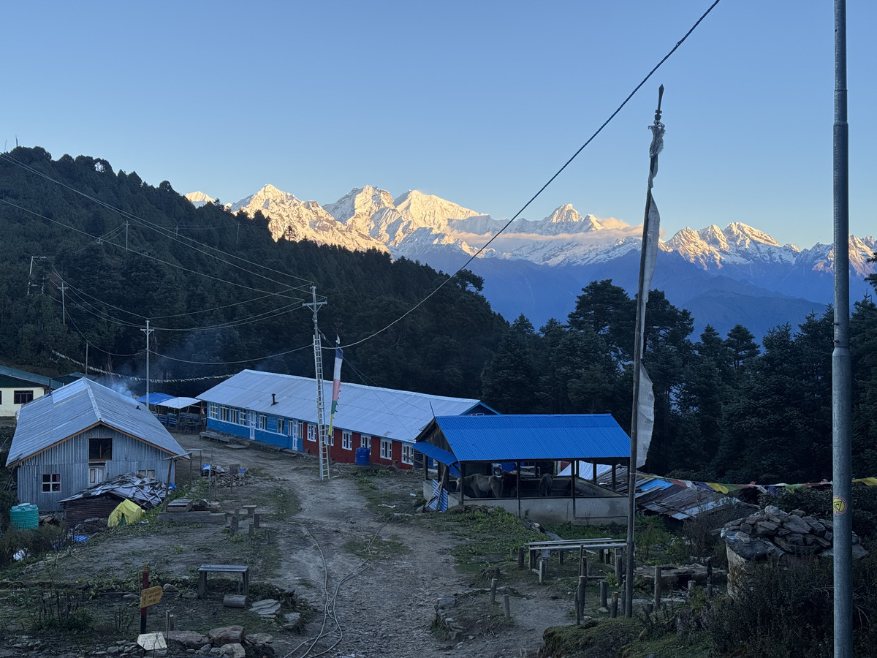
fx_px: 1216
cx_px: 438
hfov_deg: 39.7
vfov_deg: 30.3
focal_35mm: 48
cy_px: 329
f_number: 1.78
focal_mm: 6.76
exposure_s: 1/900
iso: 64
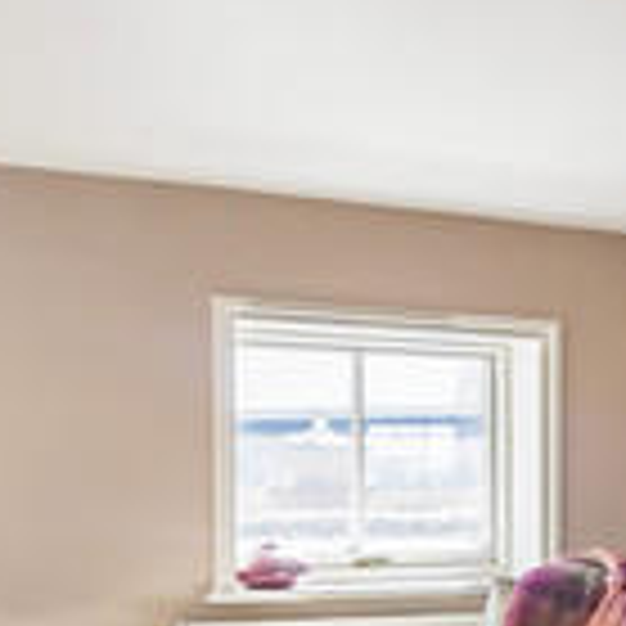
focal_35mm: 100
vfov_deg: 17.2
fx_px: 2046
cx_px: 1054
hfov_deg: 15.4
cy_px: 513
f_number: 7.1
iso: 200
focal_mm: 16
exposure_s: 1/60
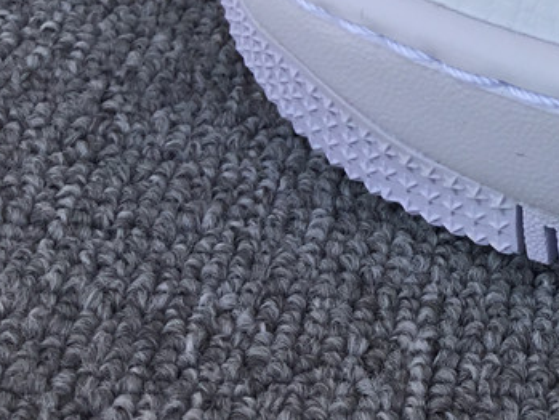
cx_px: 684
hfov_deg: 22.4
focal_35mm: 80
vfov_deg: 17.5
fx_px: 1292
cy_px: -94
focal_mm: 3.3
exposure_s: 1/488
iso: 25
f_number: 2.4
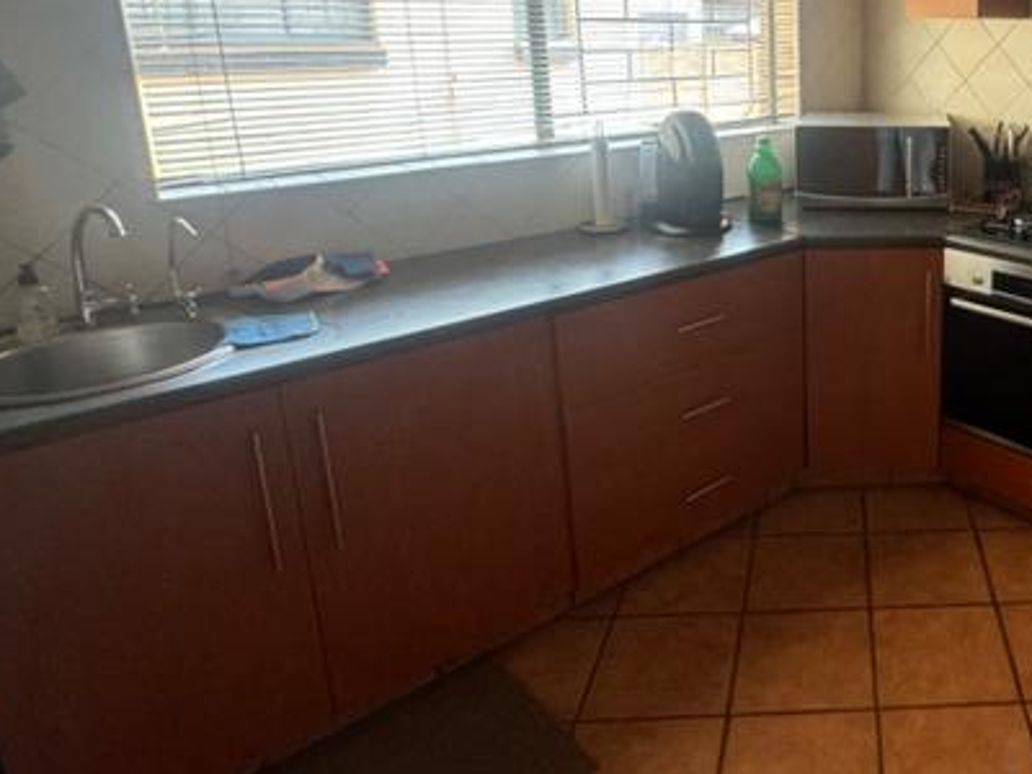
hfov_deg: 56.7
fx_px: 835
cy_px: 230
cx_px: 885
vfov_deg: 48.5
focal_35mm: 28
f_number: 2.2
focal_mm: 2.22
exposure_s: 1/99
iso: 200
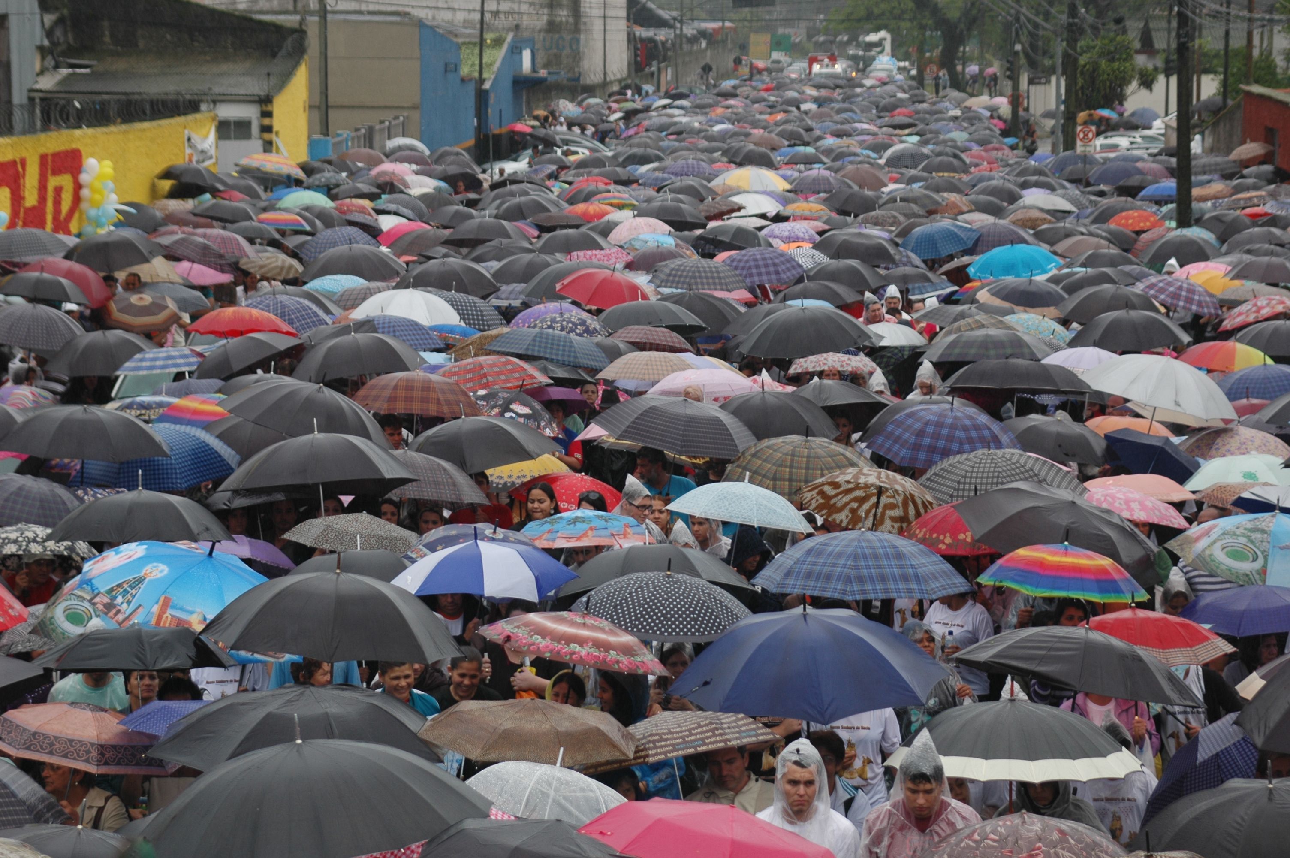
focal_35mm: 105
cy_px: 429
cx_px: 645
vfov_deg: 13.0
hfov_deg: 19.5
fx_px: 3759
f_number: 6.3
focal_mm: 70
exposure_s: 1/160
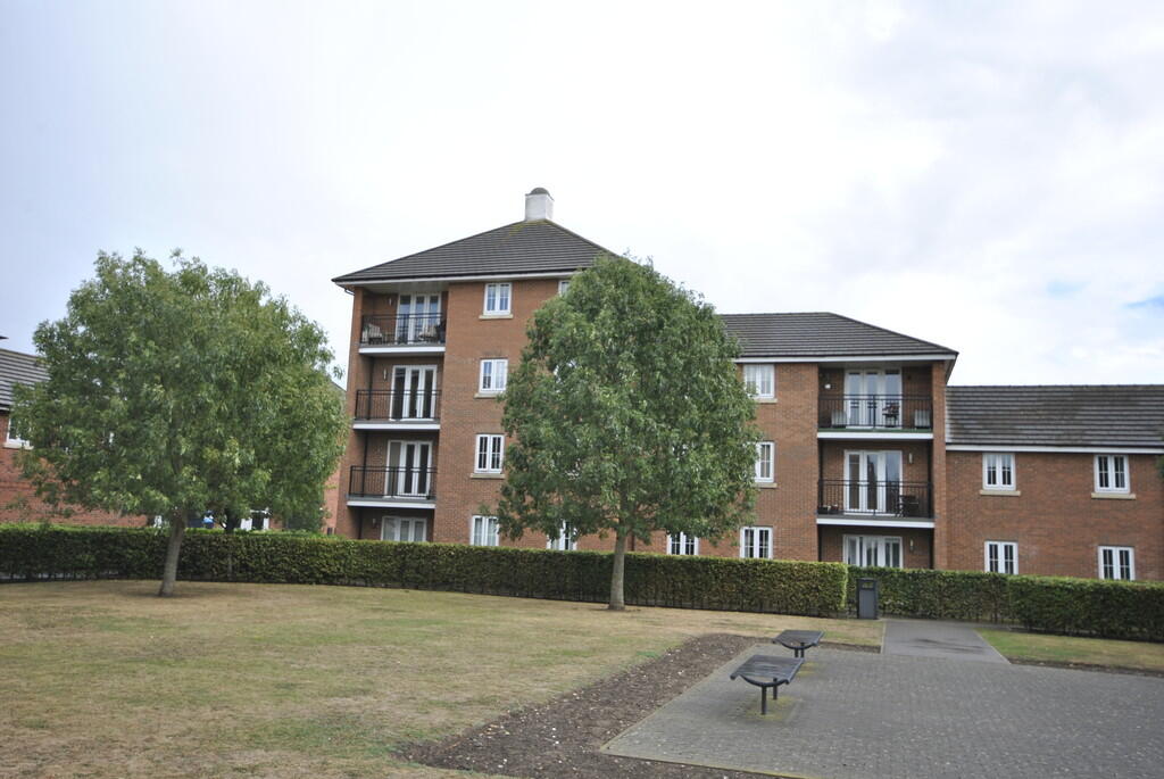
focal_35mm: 30
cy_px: 390
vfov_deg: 43.7
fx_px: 971
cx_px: 582
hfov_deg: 61.9
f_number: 6.3
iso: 100
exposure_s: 1/160
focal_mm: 20
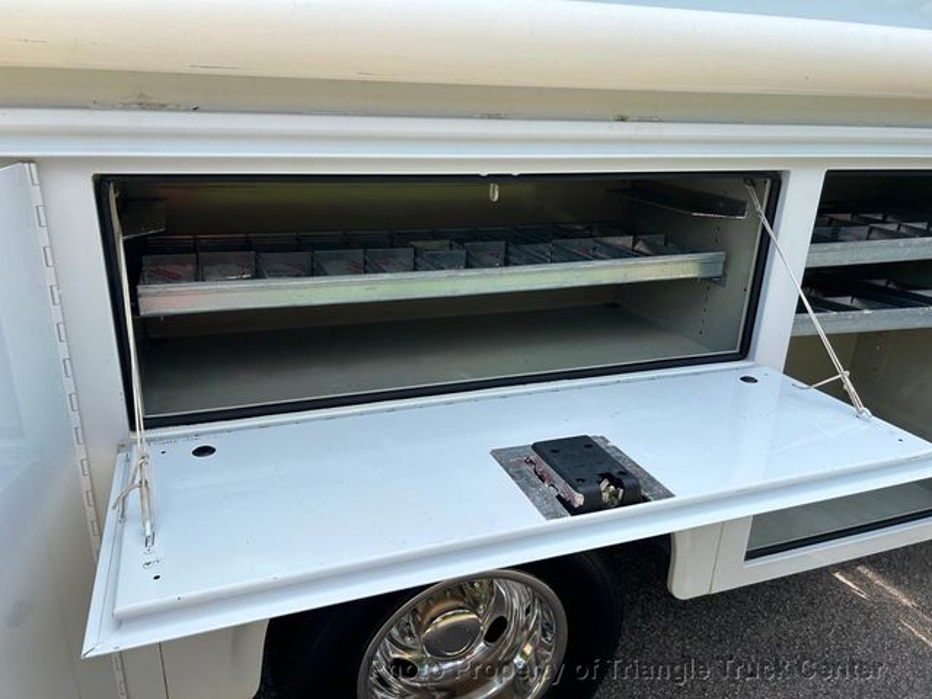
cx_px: 466
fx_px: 700
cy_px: 350
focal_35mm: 26
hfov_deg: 67.3
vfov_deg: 53.1
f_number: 1.5
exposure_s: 1/1838
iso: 50
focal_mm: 5.7
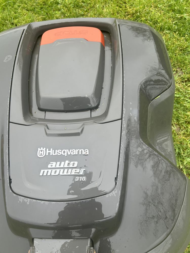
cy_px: 126
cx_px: 95
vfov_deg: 67.3
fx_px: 190
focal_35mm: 26
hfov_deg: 53.1
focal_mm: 5.7
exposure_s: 1/482
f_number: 1.5
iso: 50
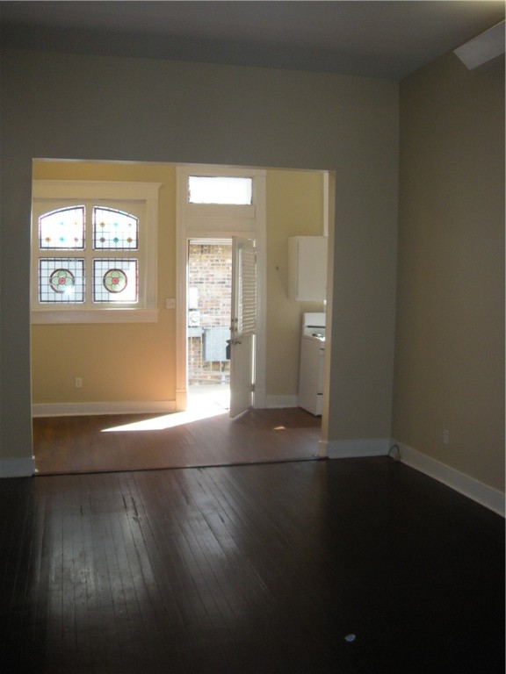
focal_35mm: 35
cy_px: 337
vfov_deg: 52.6
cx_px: 253
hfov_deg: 40.7
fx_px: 682
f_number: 3.8
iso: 145
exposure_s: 1/52.5
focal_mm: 5.9
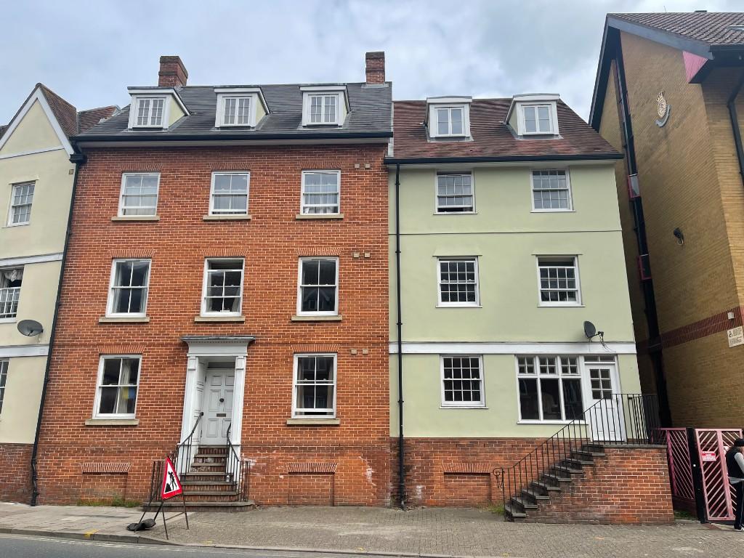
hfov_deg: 67.3
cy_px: 279
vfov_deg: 53.1
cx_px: 372
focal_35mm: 26
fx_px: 559
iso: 32
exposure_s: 1/3344
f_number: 1.6
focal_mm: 5.1
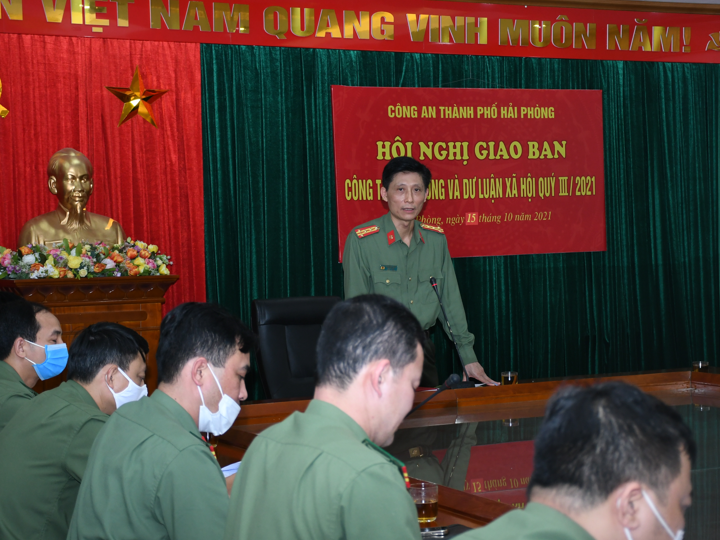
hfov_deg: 26.7
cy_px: 263
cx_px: 406
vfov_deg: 20.2
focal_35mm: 73
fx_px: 1518
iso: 800
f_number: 4.2
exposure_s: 1/200
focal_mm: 38
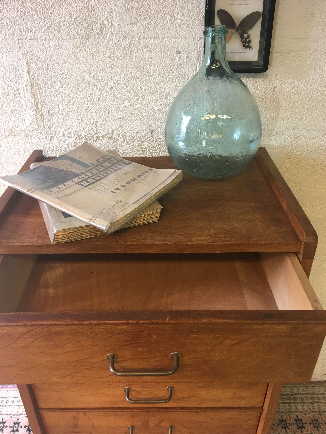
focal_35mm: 30
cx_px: 159
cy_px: 223
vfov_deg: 60.0
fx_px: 377
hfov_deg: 46.8
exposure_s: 1/33
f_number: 2.2
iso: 125
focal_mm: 4.15
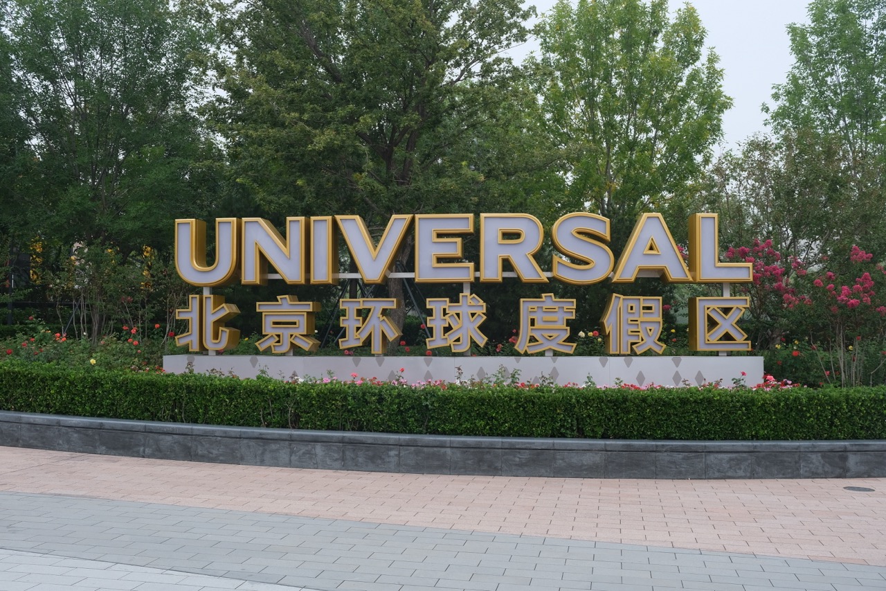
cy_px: 296
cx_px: 443
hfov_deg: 53.1
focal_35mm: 36
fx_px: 886
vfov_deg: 36.9
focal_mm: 24.3
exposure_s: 1/340
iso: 320
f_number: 5.6
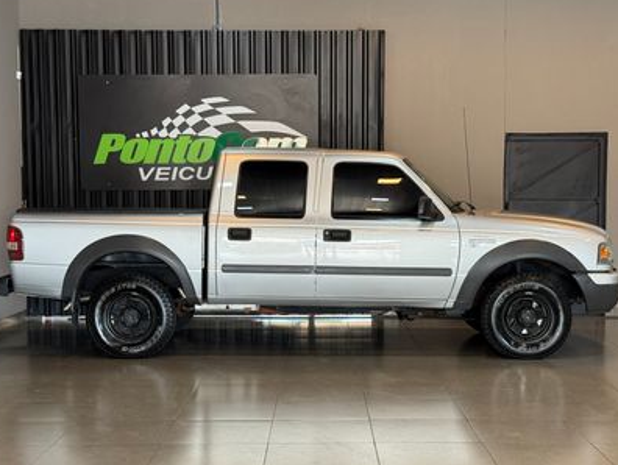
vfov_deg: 25.7
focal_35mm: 57
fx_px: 1019
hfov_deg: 33.7
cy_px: 256
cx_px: 318
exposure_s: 1/60
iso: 100
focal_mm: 6.76
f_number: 1.78
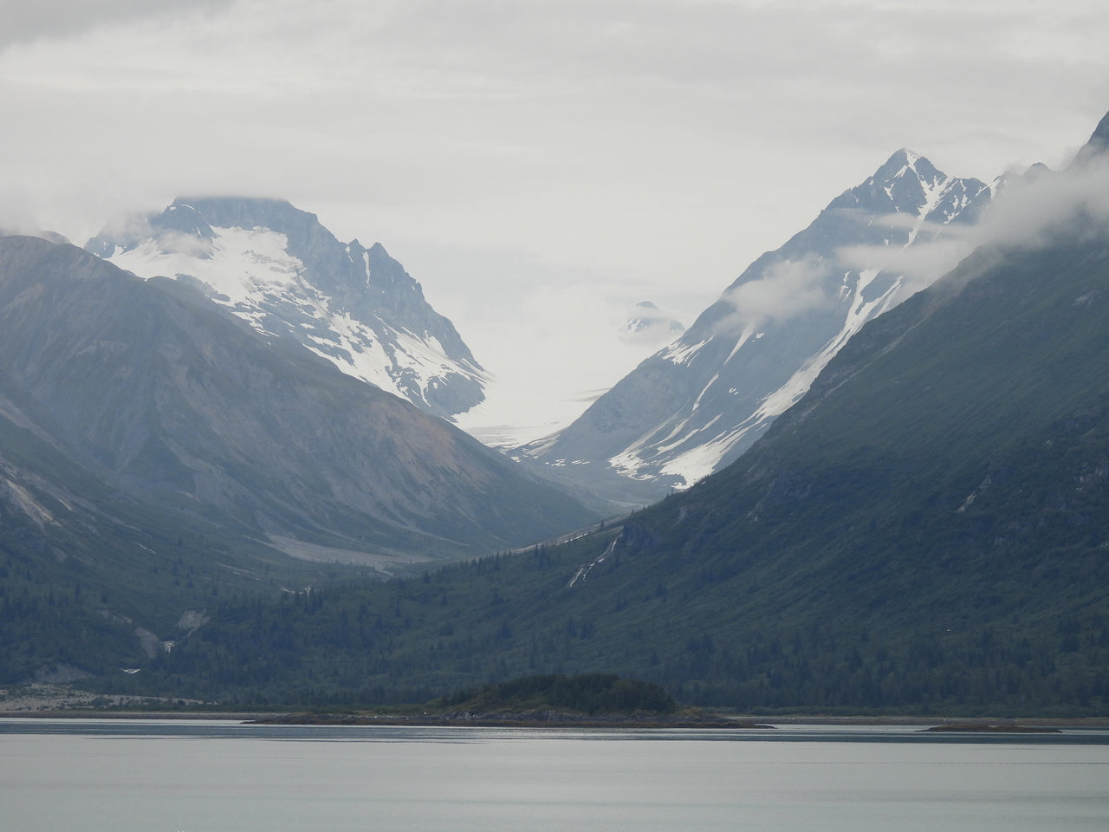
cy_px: 416
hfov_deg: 10.7
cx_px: 554
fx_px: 5927
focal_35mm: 185
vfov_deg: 8.0
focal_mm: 33
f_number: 4.5
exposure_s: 1/320
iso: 100
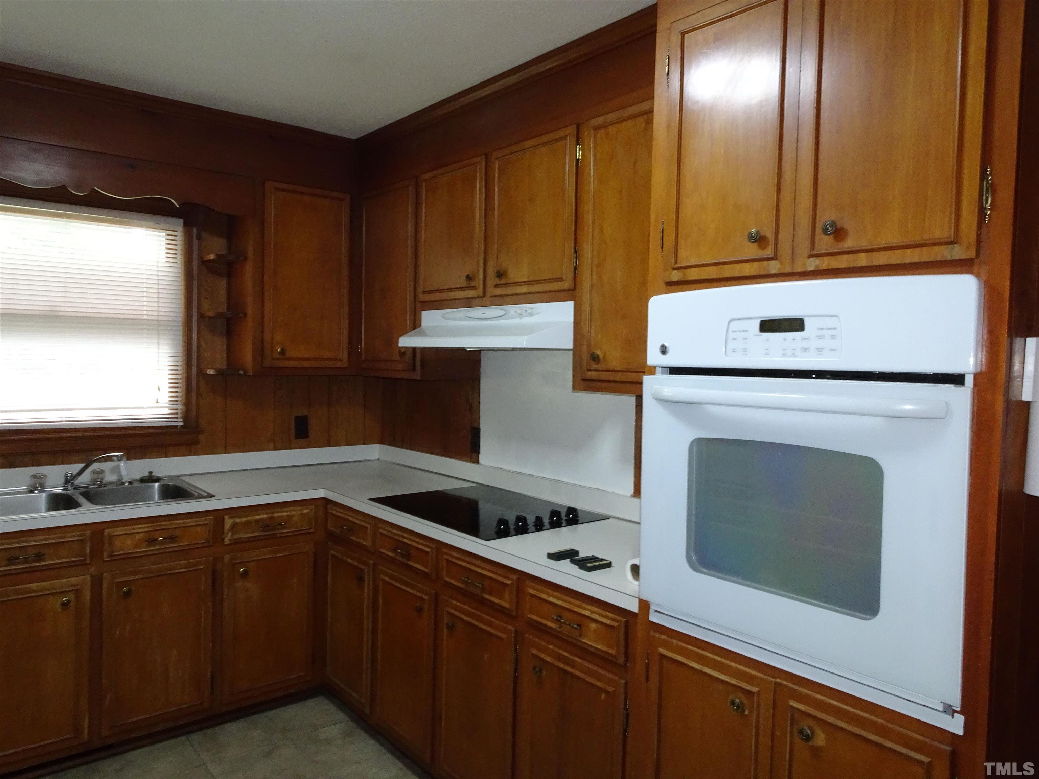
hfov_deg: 71.6
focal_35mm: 24
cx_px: 520
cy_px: 390
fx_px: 720
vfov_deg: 56.8
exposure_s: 1/30
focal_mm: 4.1
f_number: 3.5
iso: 400
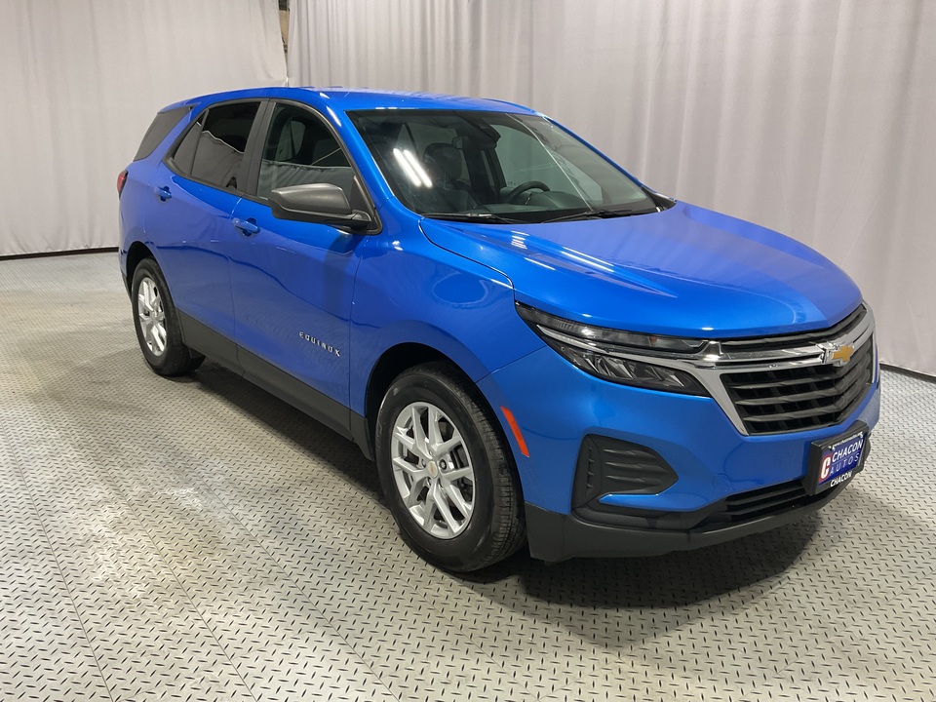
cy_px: 351
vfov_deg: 48.2
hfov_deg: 61.7
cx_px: 468
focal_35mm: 29
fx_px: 784
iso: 80
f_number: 1.8
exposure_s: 1/60
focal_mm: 3
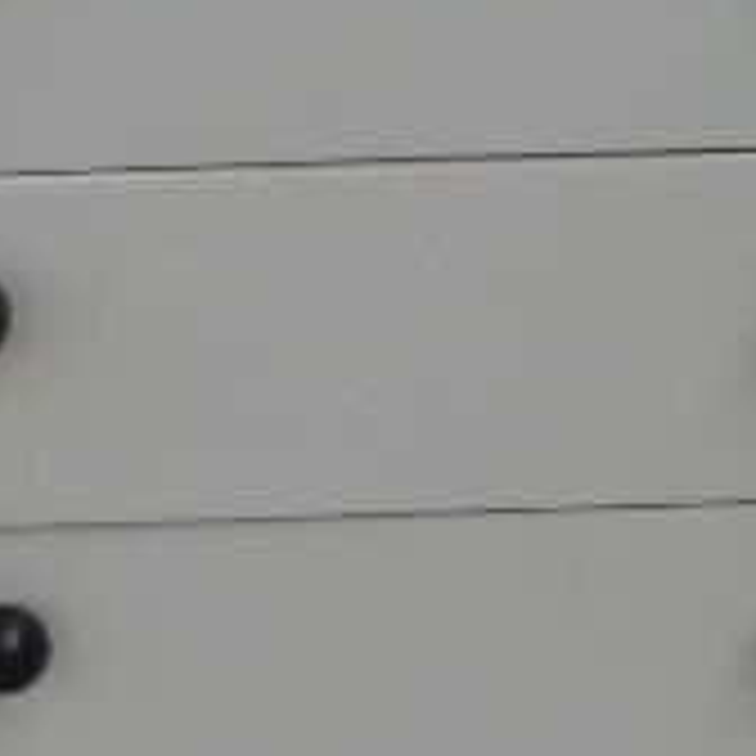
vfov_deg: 20.6
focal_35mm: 84
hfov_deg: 20.6
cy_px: 450
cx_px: 414
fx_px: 2076
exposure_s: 1/1500
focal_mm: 4.5
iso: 125
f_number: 3.2
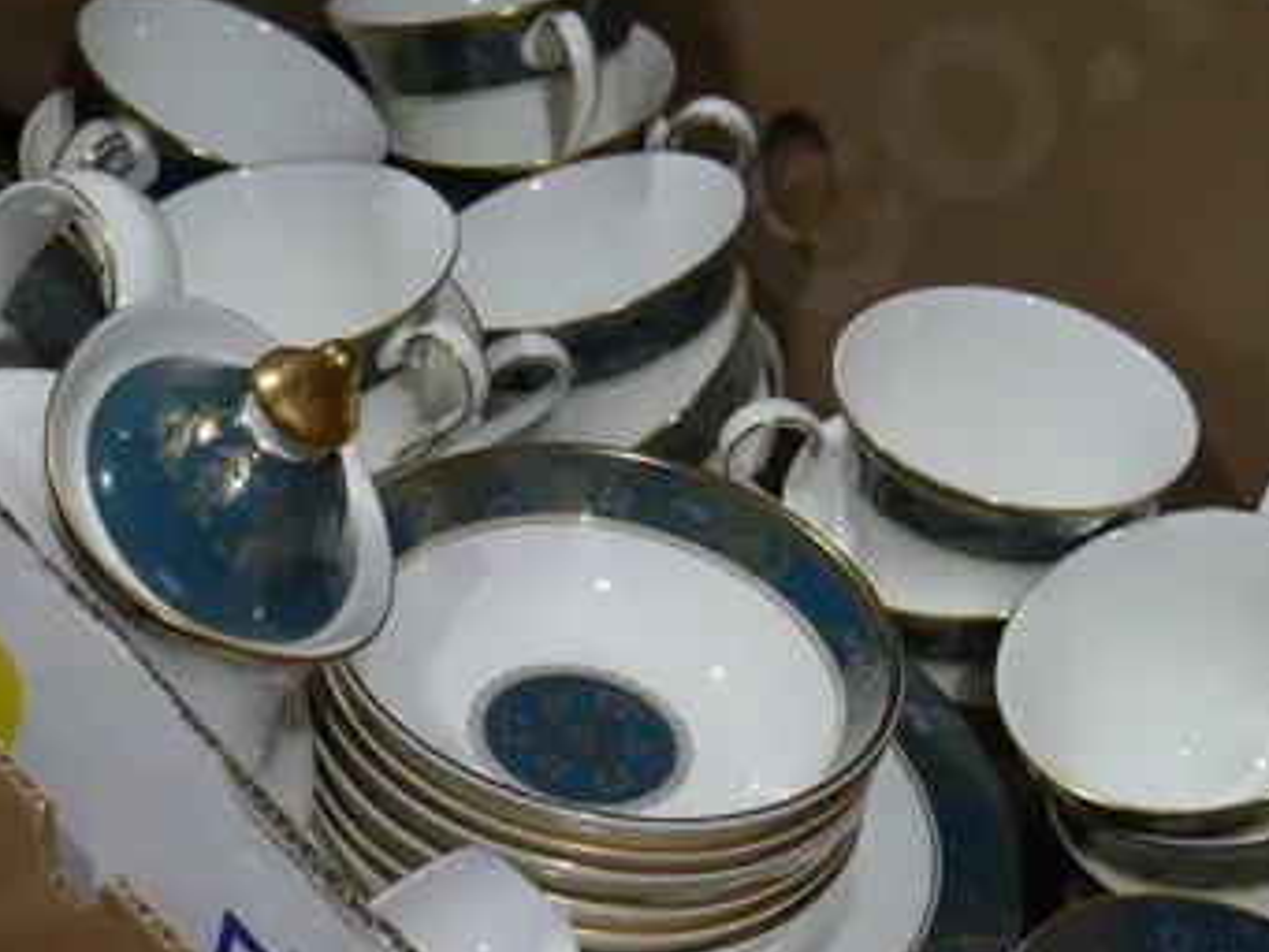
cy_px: 935
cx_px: -134
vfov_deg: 12.8
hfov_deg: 16.7
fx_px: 4181
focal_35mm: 114
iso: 200
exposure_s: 1/60
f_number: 5
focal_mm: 19
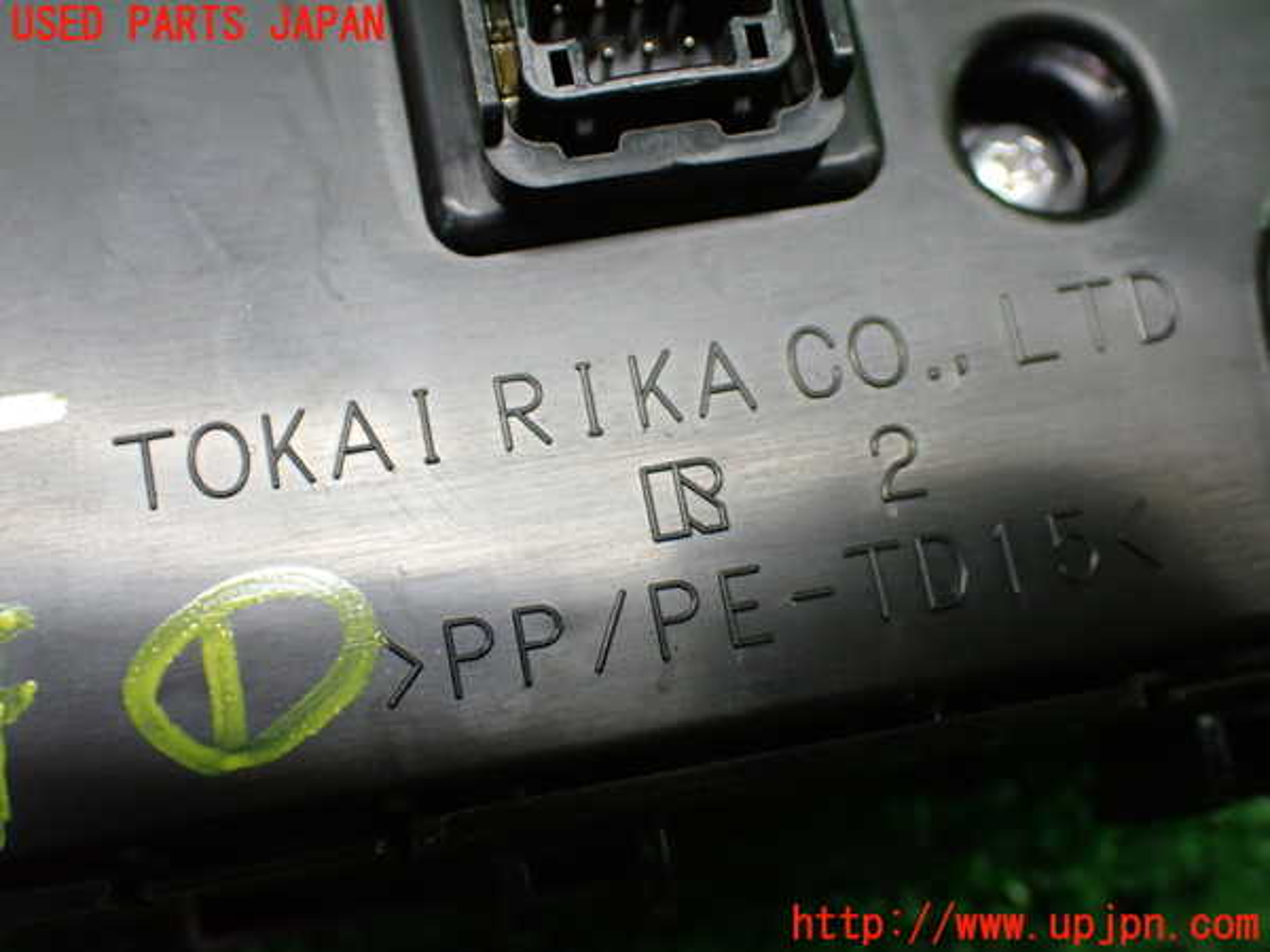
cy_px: 476
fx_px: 1724
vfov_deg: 30.9
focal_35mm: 47
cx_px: 635
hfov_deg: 40.4
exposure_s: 1/60
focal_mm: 8.4
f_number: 3.1
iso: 800
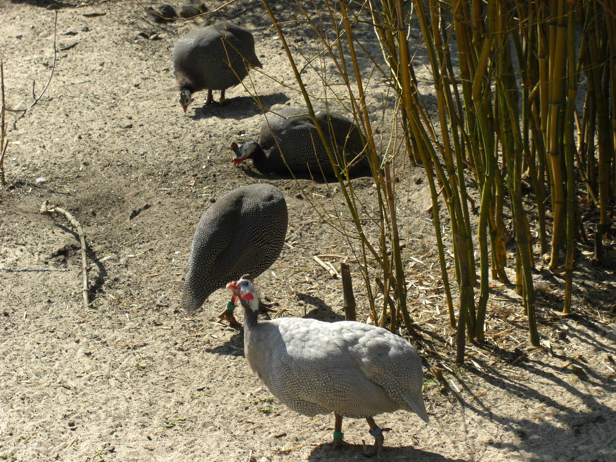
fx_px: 2029
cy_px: 231
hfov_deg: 17.3
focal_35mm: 114
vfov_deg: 13.0
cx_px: 308
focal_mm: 23.7
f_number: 5.1
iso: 80
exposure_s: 1/200
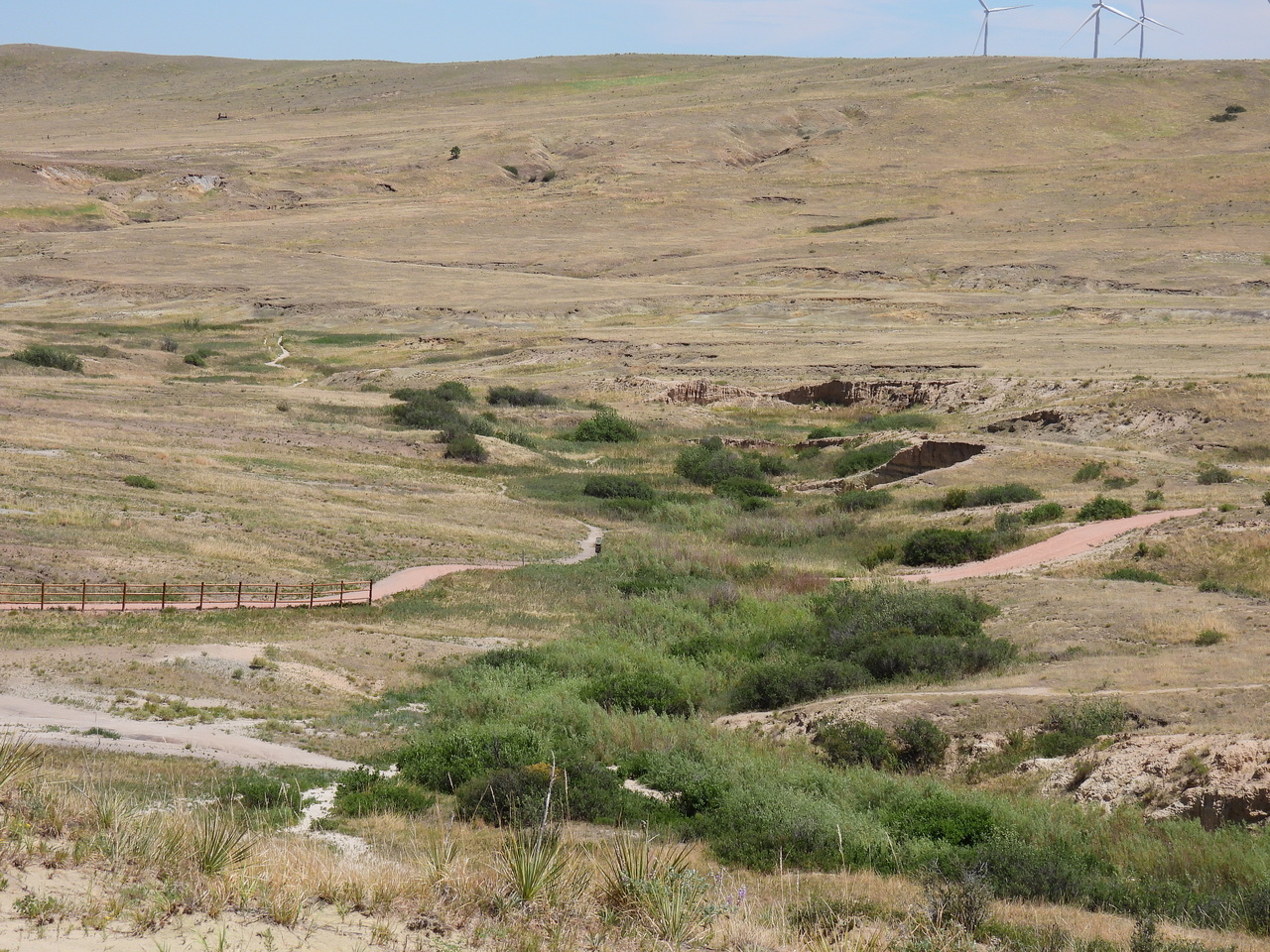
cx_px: 635
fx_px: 3852
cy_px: 476
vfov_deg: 14.1
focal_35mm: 105
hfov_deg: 18.7
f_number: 4
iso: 100
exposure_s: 1/1250
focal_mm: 18.7
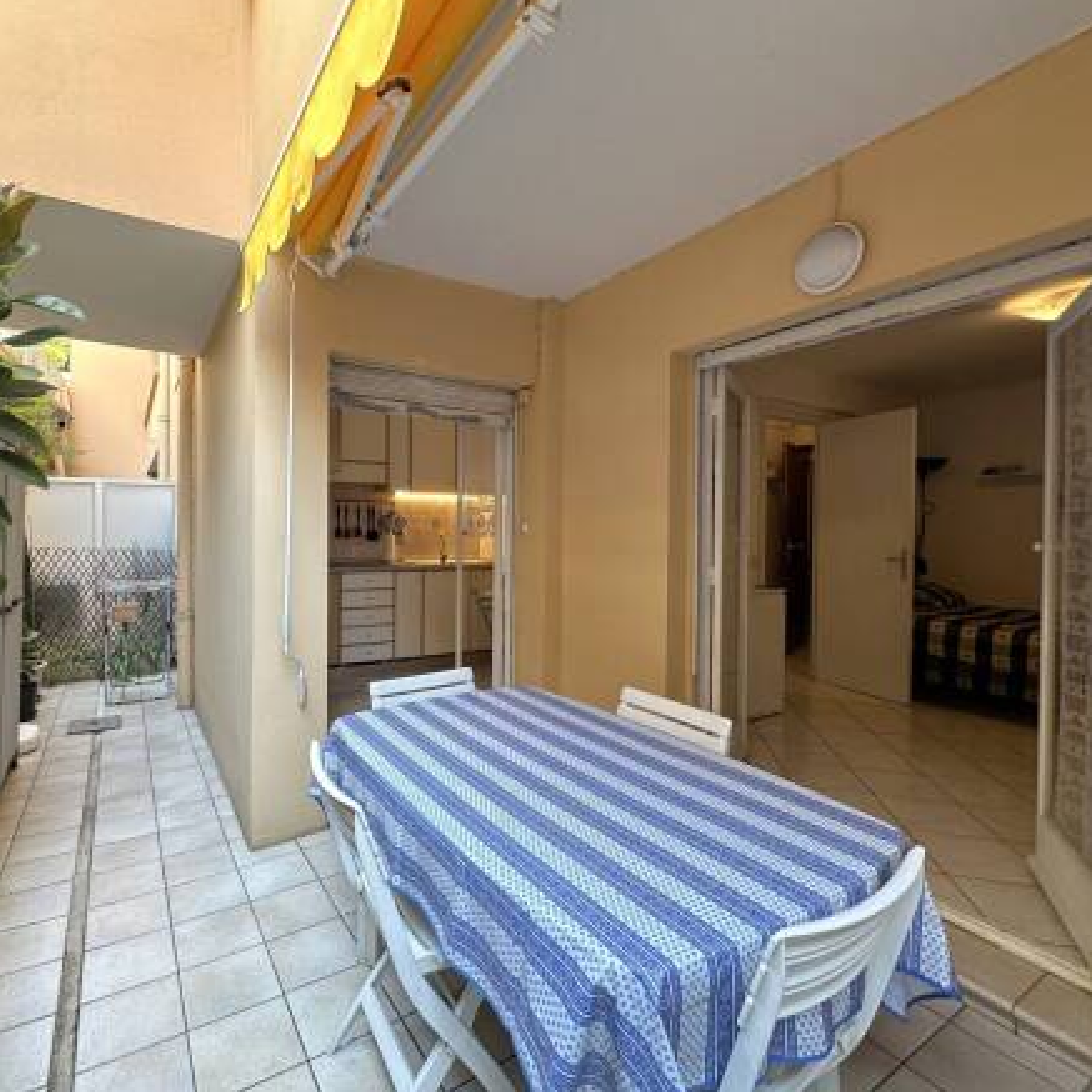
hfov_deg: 83.4
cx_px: 465
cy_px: 537
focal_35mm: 17
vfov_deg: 84.0
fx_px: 607
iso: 64
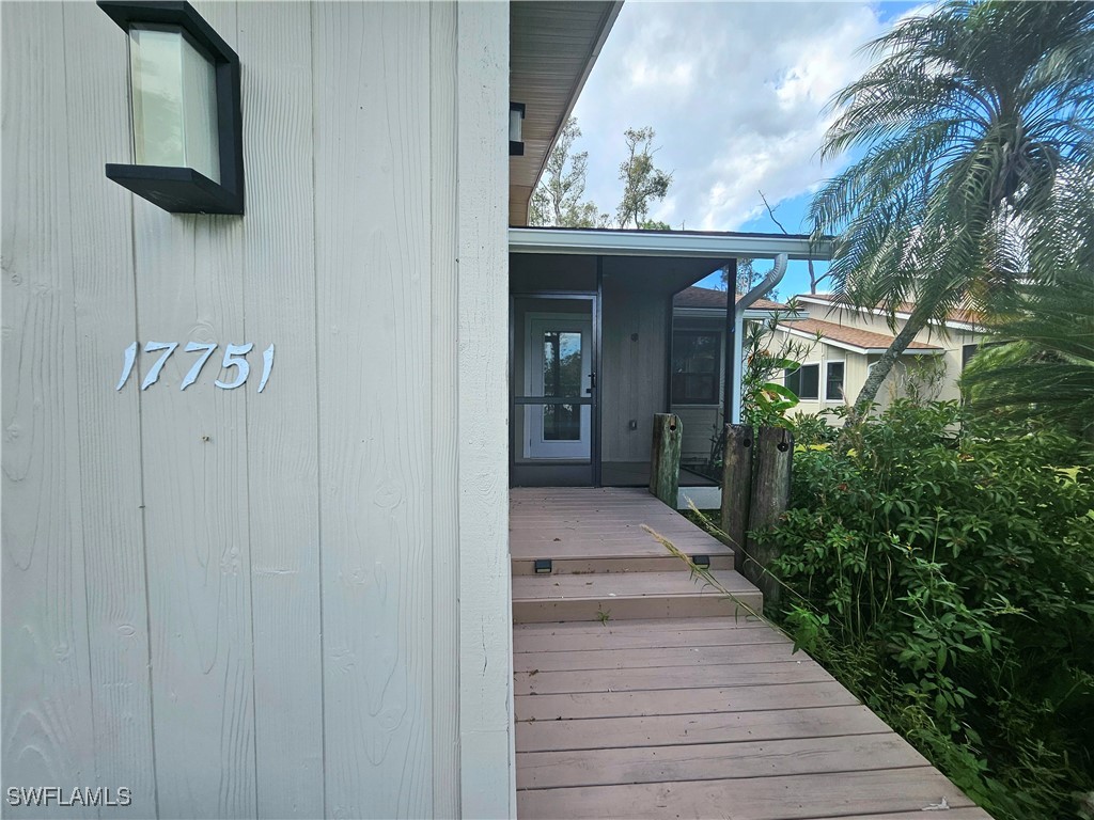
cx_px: 547
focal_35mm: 13
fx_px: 411
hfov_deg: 106.2
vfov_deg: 89.9
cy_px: 410
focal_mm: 1.74
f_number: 2.2
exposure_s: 1/400
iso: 32
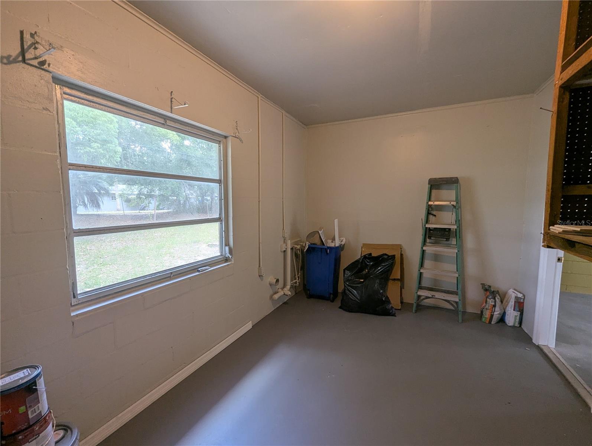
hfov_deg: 106.1
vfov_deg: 90.1
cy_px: 223
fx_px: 223
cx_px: 296
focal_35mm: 13
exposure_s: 1/40
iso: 46
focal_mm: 1.95
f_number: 2.2
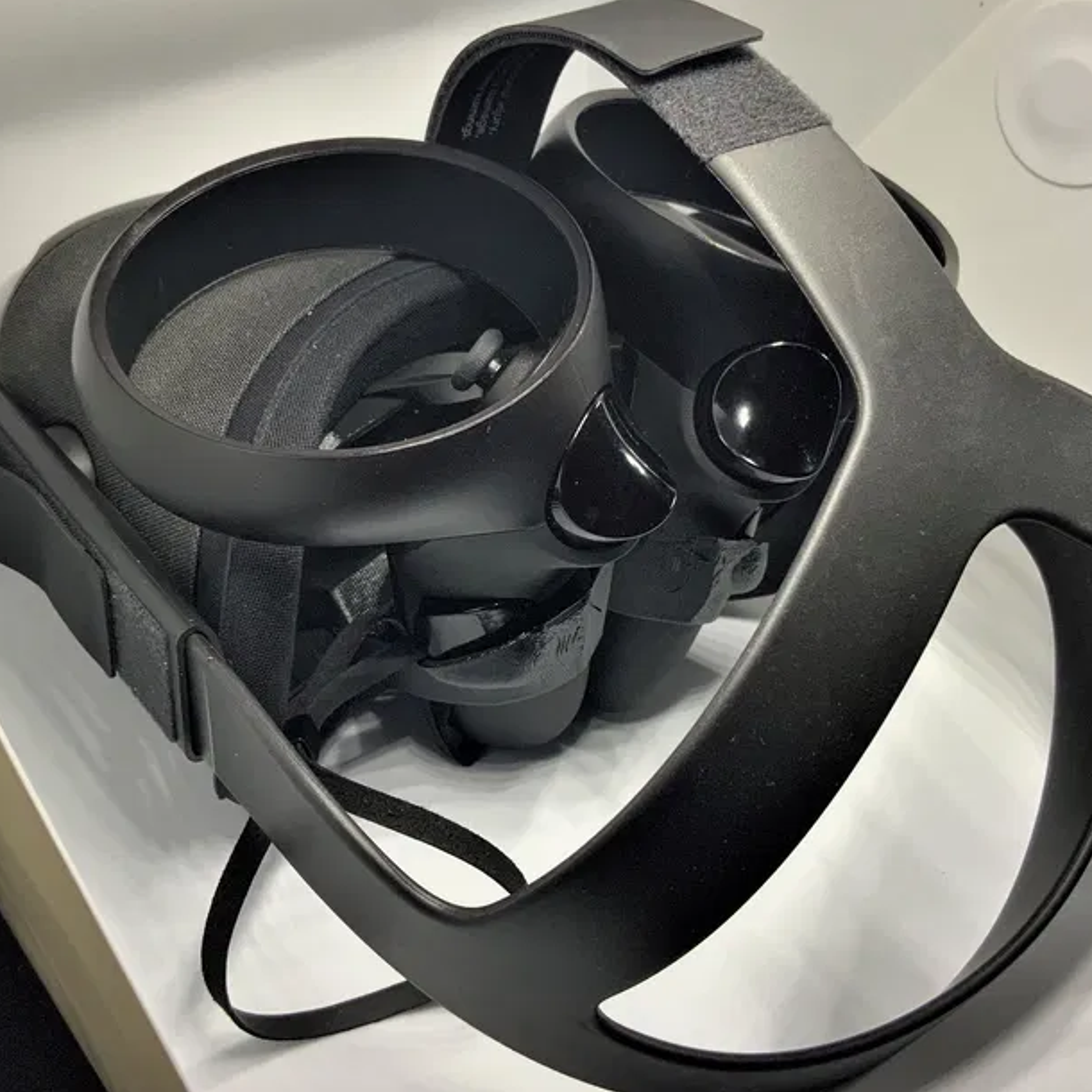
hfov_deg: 47.2
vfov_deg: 47.2
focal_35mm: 35
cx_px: 563
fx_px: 1249
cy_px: 550
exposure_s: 1/63
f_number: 1.8
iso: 64
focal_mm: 3
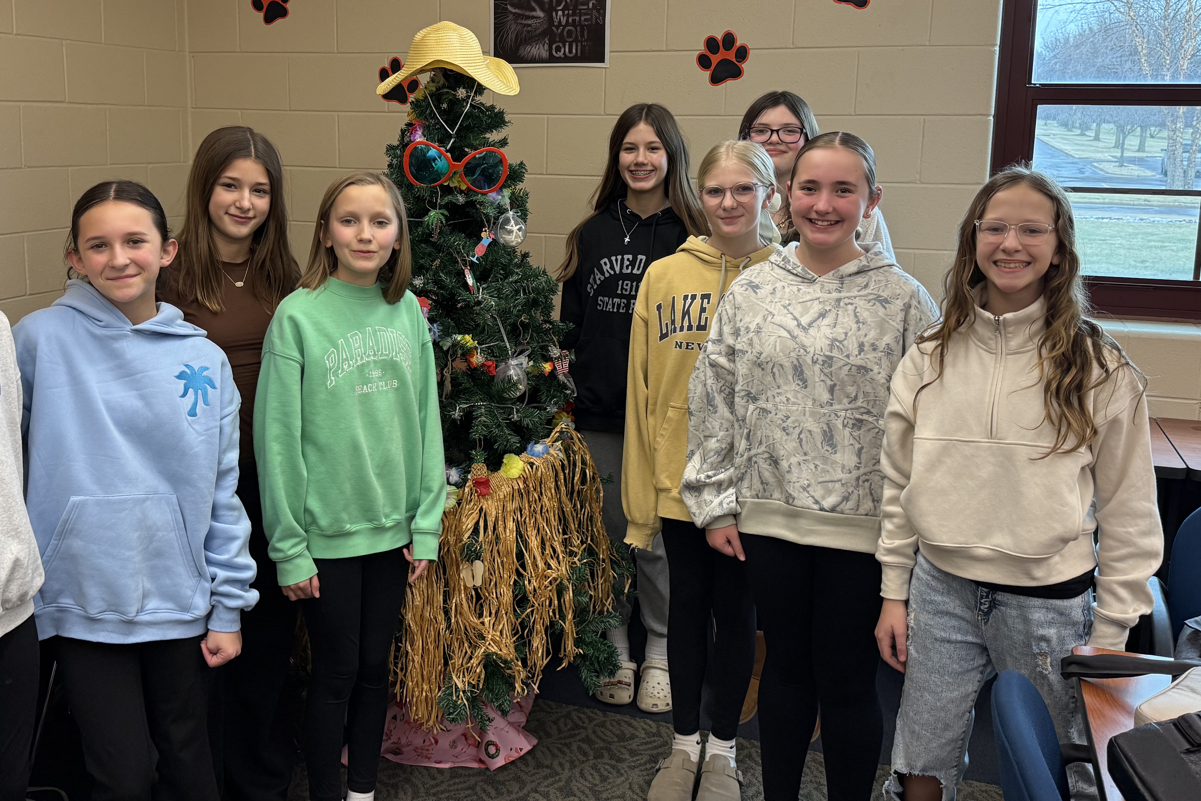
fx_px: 1168
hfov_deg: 54.2
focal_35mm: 35
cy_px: 310
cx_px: 517
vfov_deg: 37.7
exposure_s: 1/120
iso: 250
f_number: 1.78
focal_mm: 6.76
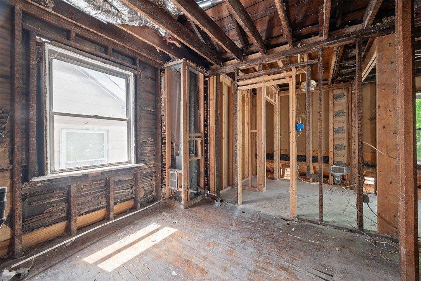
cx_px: 210
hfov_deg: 104.2
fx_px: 164
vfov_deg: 81.2
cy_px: 140
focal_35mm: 14
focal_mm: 14
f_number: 8
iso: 400
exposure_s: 1/1.67
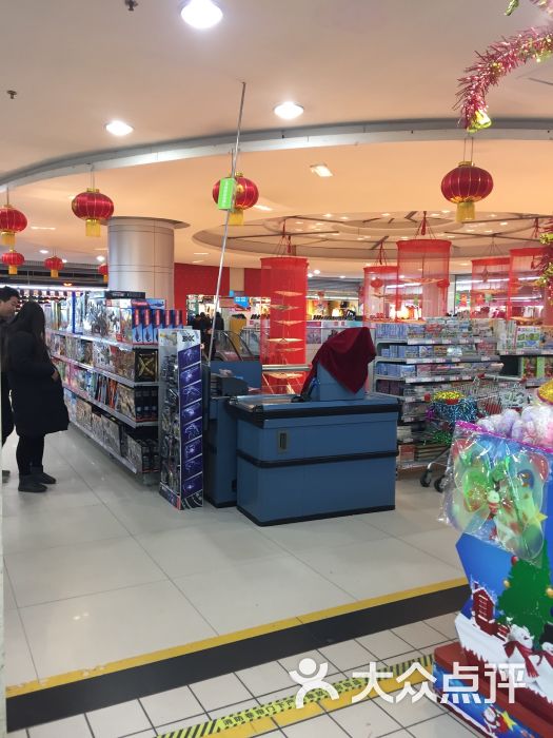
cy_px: 369
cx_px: 276
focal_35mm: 29
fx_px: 618
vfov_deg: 61.7
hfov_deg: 48.2
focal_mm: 4.15
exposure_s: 1/33
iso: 100
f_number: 2.2
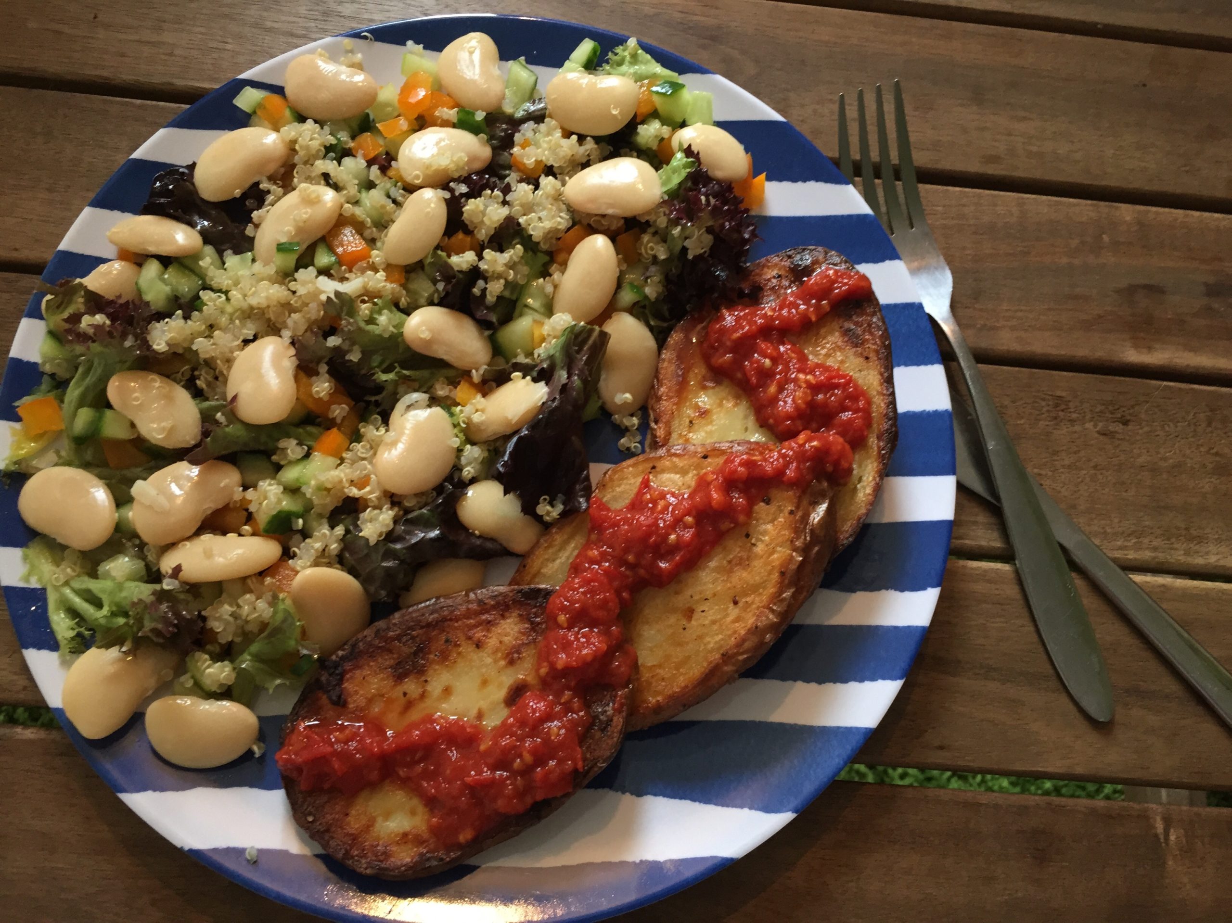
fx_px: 1032
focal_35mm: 29
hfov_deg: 61.7
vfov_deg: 48.2
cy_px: 462
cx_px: 616
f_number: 2.2
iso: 80
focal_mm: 4.15
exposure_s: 1/30
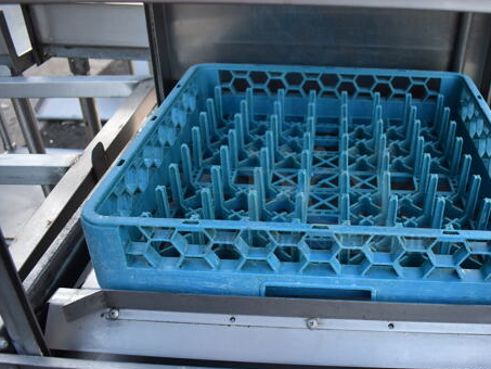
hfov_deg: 51.8
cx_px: 320
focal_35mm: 35
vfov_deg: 40.7
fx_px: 497
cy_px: 196
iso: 720
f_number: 3.5
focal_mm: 18
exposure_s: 1/250
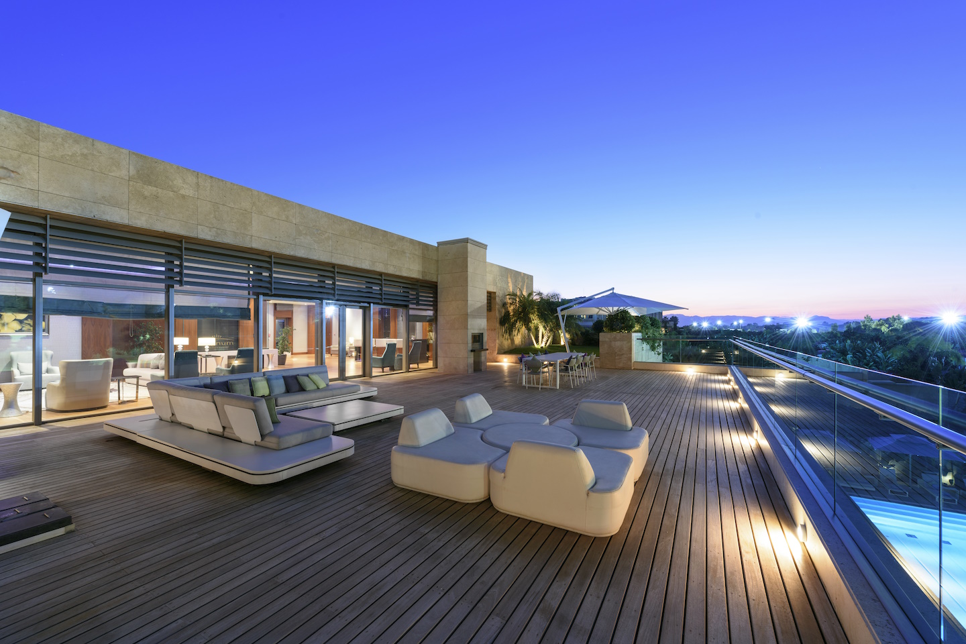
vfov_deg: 81.2
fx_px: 376
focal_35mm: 14
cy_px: 322
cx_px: 483
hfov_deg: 104.3
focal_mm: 14
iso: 100
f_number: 11
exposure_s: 15
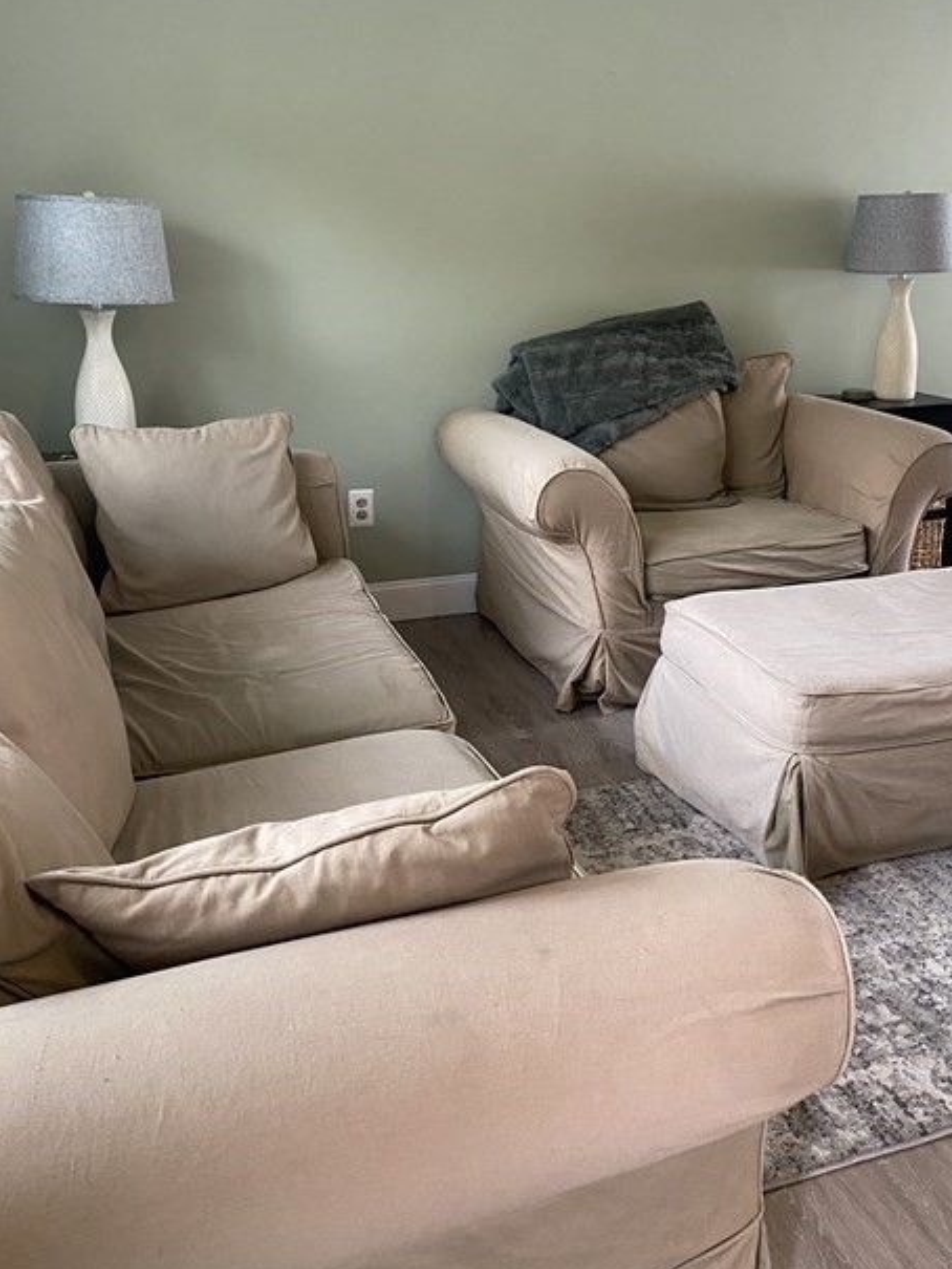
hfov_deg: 42.6
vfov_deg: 55.1
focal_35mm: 33
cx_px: 600
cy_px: 541
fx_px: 1210
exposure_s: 1/60
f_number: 1.8
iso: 200
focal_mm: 4.25
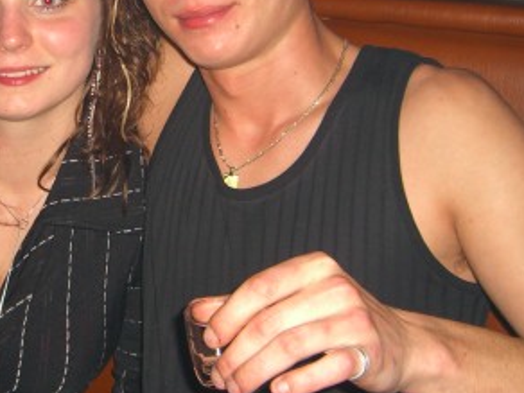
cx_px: 100
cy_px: 122
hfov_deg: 24.6
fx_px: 1181
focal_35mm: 78
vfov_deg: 18.8
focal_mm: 7.9
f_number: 2.8
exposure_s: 1/60
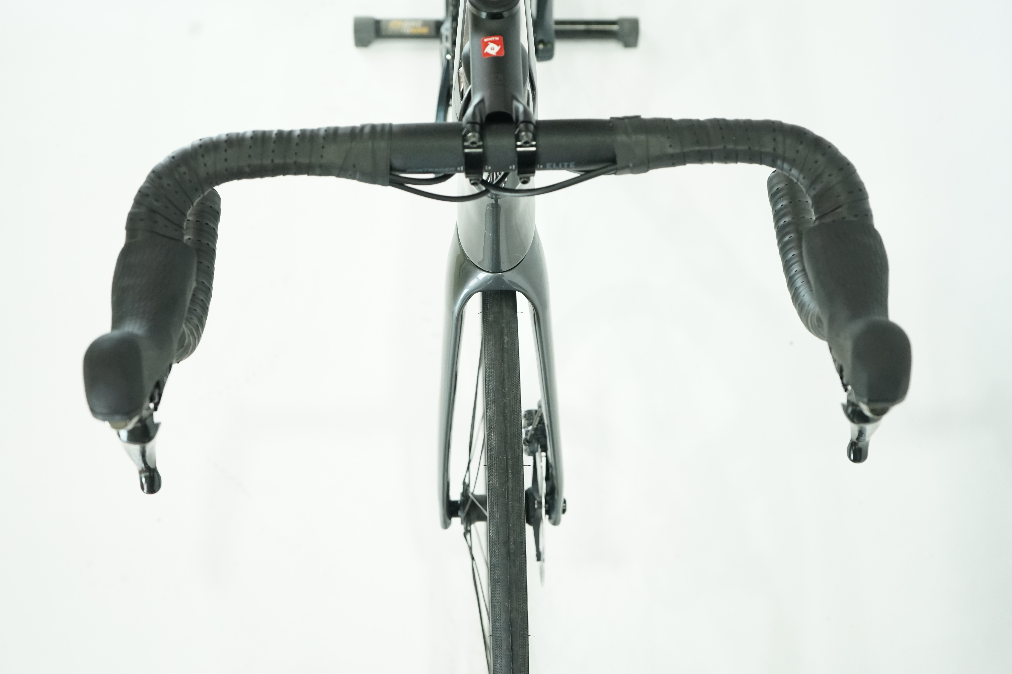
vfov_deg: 30.5
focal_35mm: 44
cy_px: 340
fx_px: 1237
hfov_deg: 44.5
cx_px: 510
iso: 2500
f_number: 5
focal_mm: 43
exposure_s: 1/200
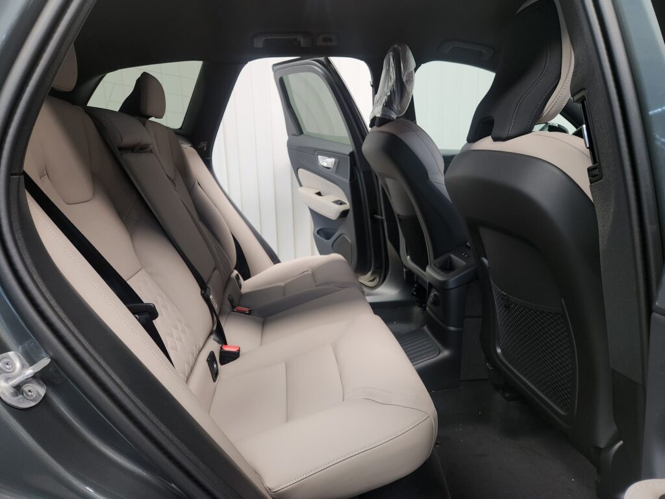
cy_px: 250
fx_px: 442
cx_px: 332
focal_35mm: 23
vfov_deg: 58.9
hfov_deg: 73.9
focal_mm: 5.4
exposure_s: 1/100
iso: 320
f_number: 1.8
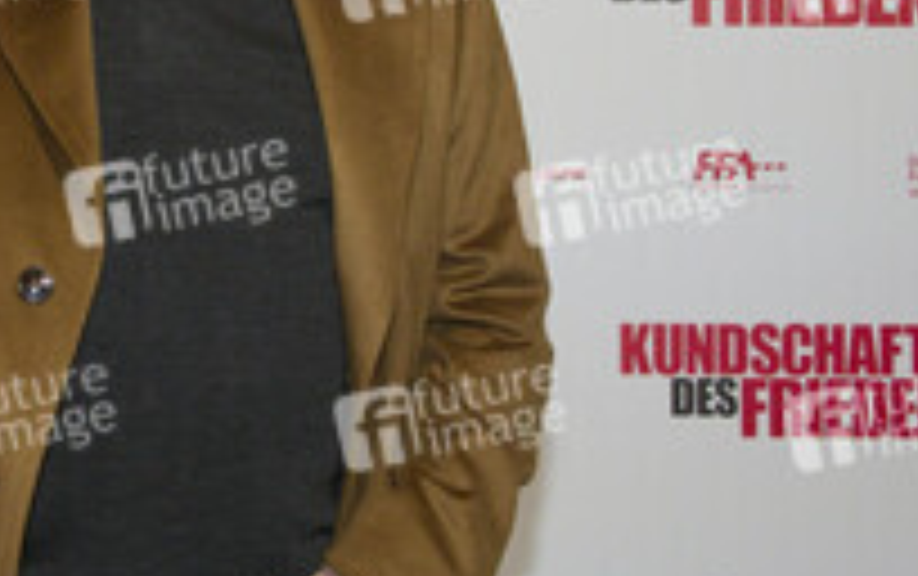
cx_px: 61
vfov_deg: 14.4
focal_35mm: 90
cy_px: 81
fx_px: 2254
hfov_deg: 22.4
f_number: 6.3
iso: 1600
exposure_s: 1/125
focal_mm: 40
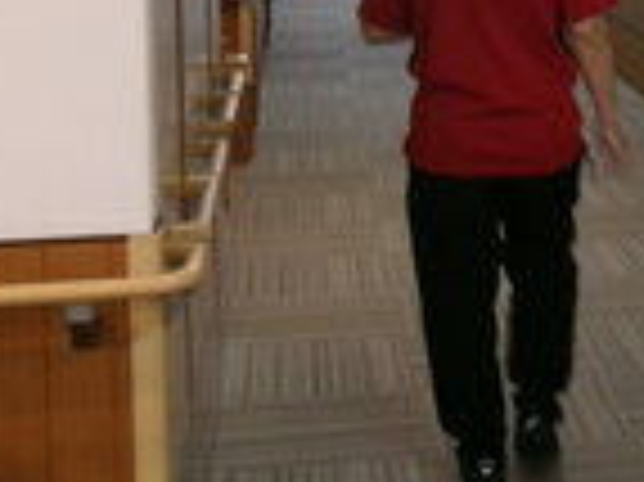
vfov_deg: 14.3
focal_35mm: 101
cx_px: 797
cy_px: -63
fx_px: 1877
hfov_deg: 18.3
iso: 400
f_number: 4.5
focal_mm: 6.4
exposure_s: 1/25
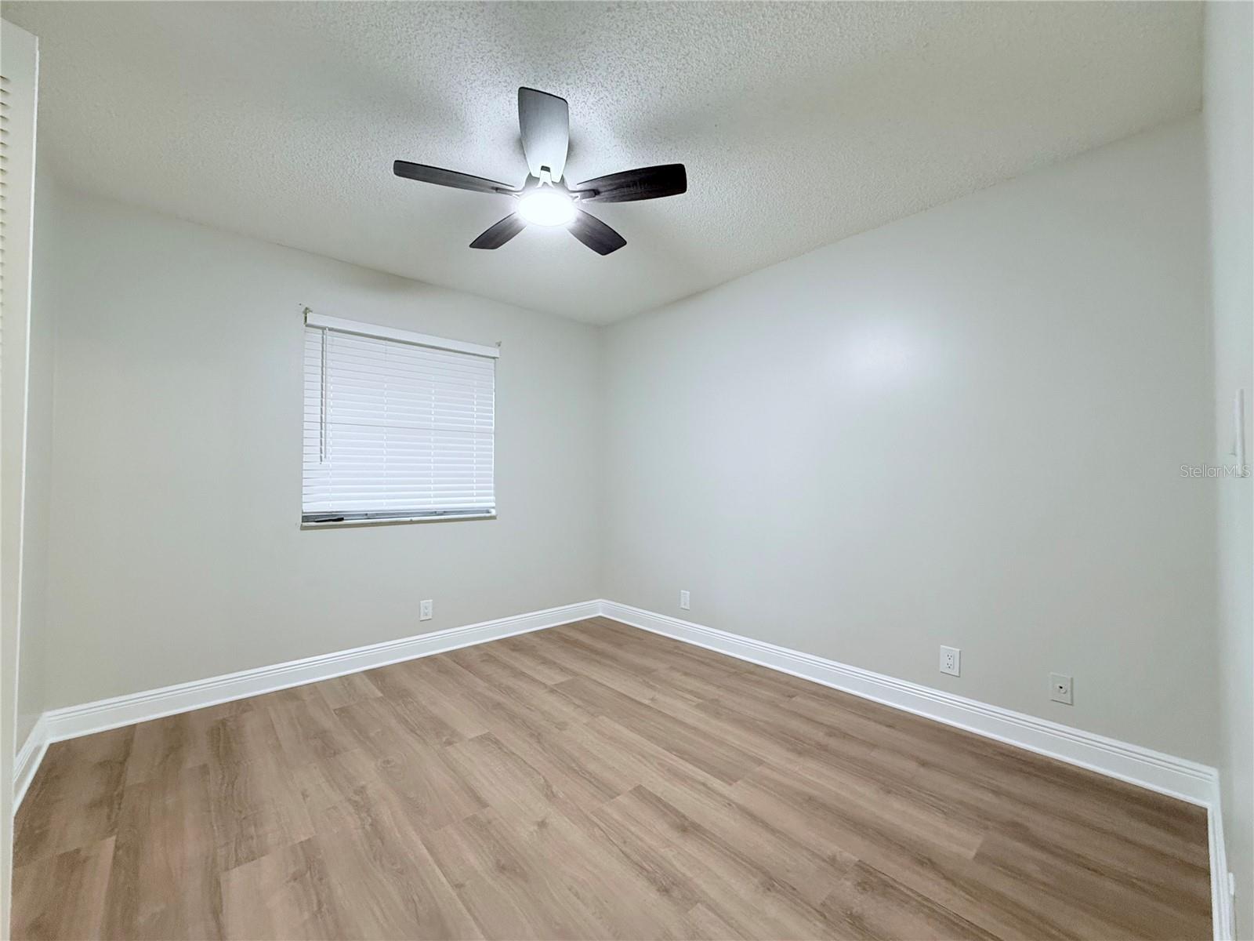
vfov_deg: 85.7
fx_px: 507
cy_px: 470
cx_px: 627
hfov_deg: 102.1
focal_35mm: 14
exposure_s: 1/60
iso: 250
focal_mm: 2.22
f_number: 2.2
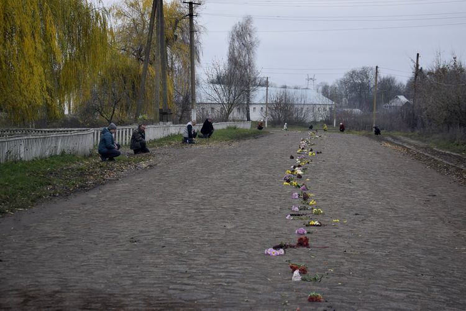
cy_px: 156
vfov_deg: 16.6
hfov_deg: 24.6
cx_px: 233
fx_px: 1068
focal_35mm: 82
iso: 400
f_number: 5.6
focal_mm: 55
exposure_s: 1/400
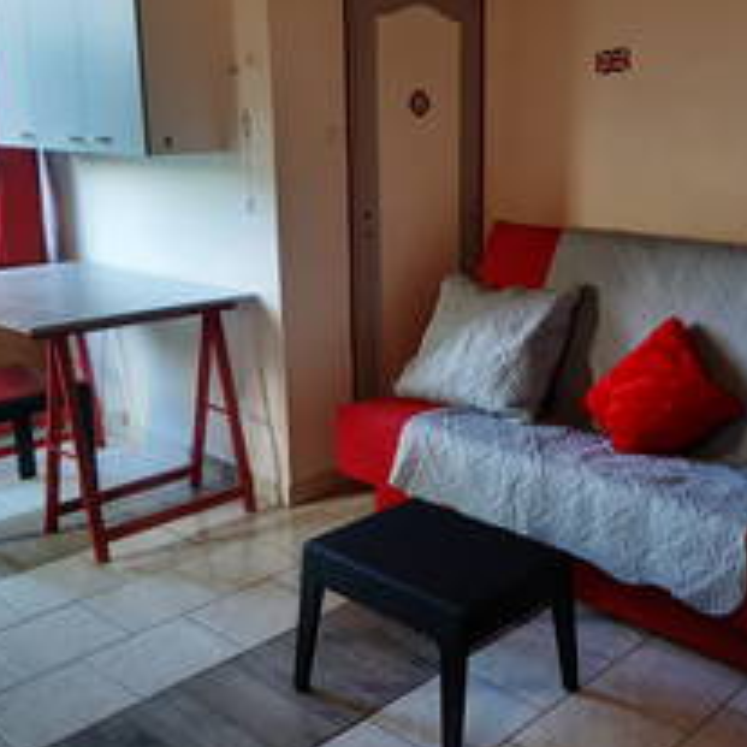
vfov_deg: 41.8
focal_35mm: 40
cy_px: 336
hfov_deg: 41.6
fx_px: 977
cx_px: 455
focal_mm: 3.92
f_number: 1.7
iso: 160
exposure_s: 1/50
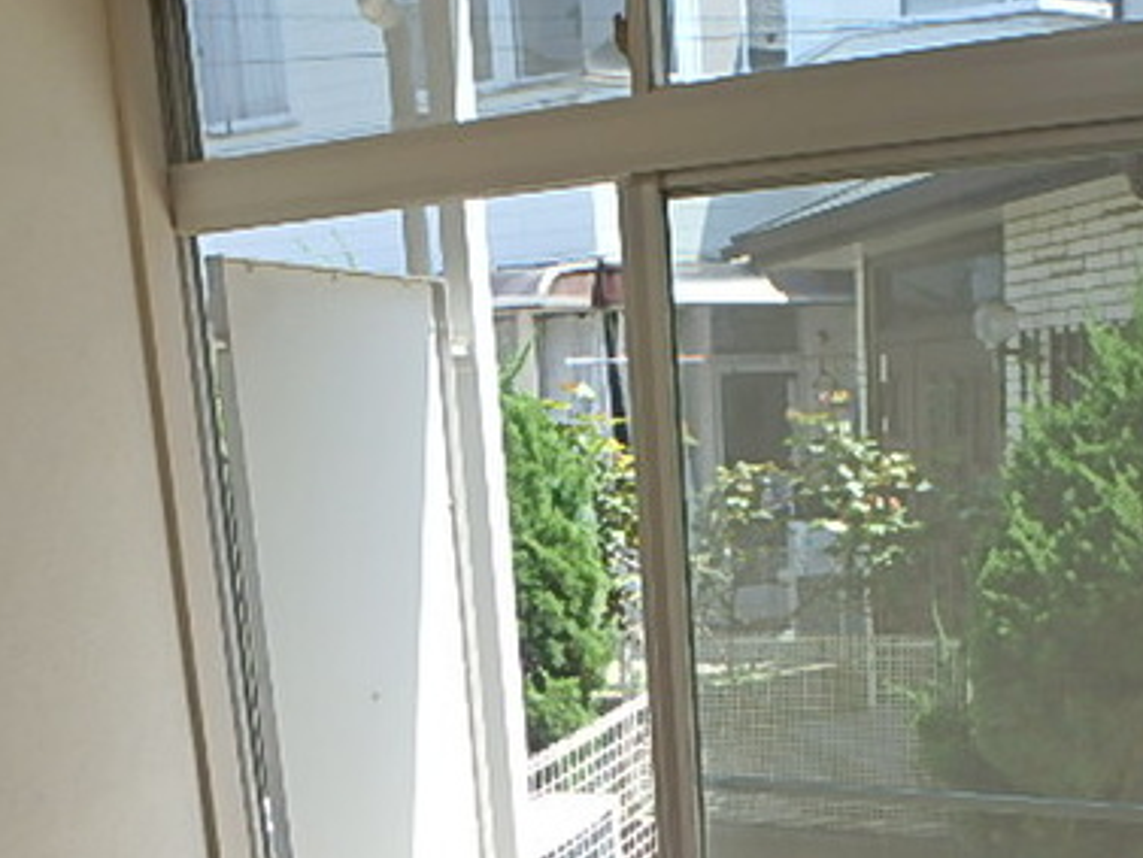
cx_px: 764
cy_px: 650
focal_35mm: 39
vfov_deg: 35.9
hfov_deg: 47.1
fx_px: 1288
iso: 125
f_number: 3.5
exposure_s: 1/320
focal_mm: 3.7
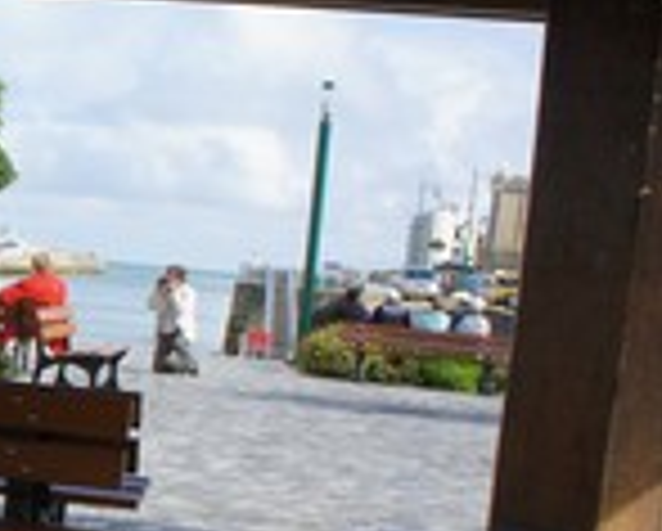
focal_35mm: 79
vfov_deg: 19.4
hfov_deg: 20.8
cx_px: -311
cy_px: 310
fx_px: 1550
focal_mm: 18
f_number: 11
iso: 400
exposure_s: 1/250
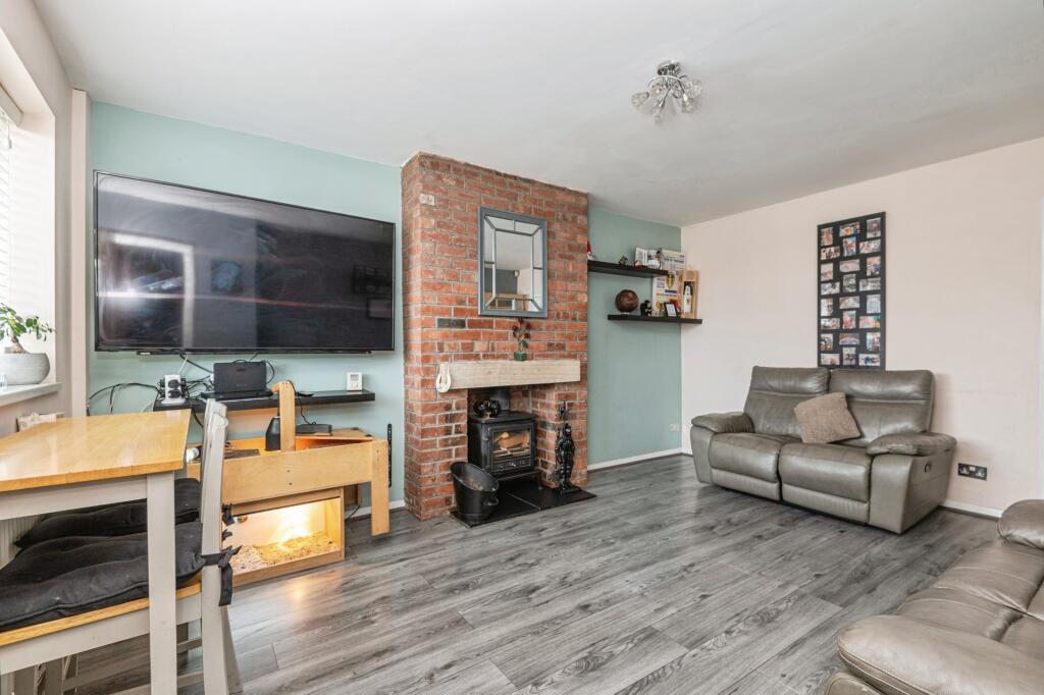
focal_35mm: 16
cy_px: 348
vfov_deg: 73.7
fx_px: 464
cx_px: 522
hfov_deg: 96.8
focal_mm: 16
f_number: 8
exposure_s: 1/13
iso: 250
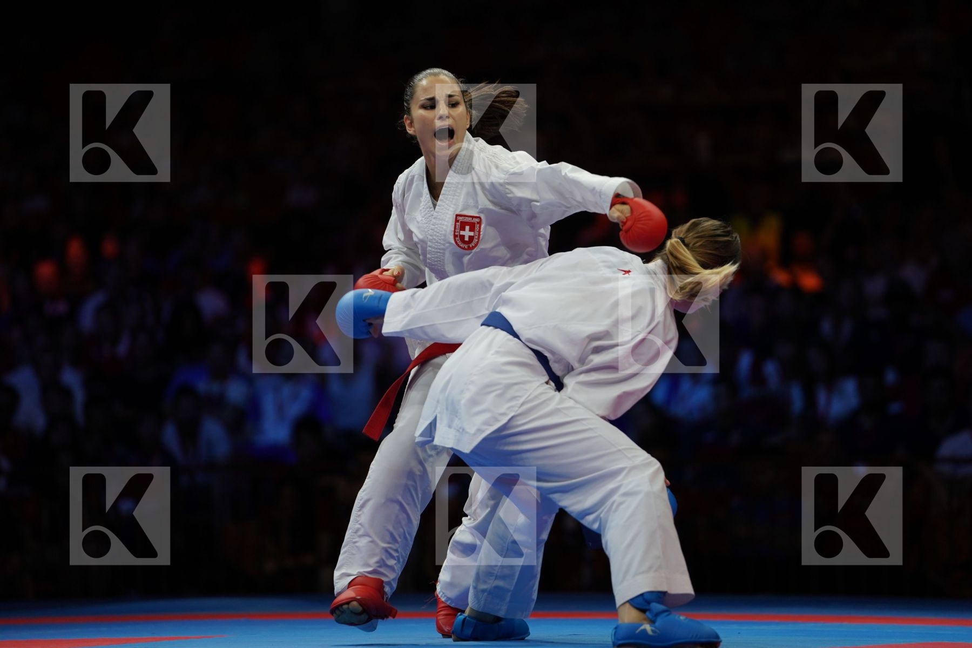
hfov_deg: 10.3
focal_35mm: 200
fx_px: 5400
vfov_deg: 6.9
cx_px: 486
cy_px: 324
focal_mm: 200
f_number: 2.8
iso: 640
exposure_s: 1/1000
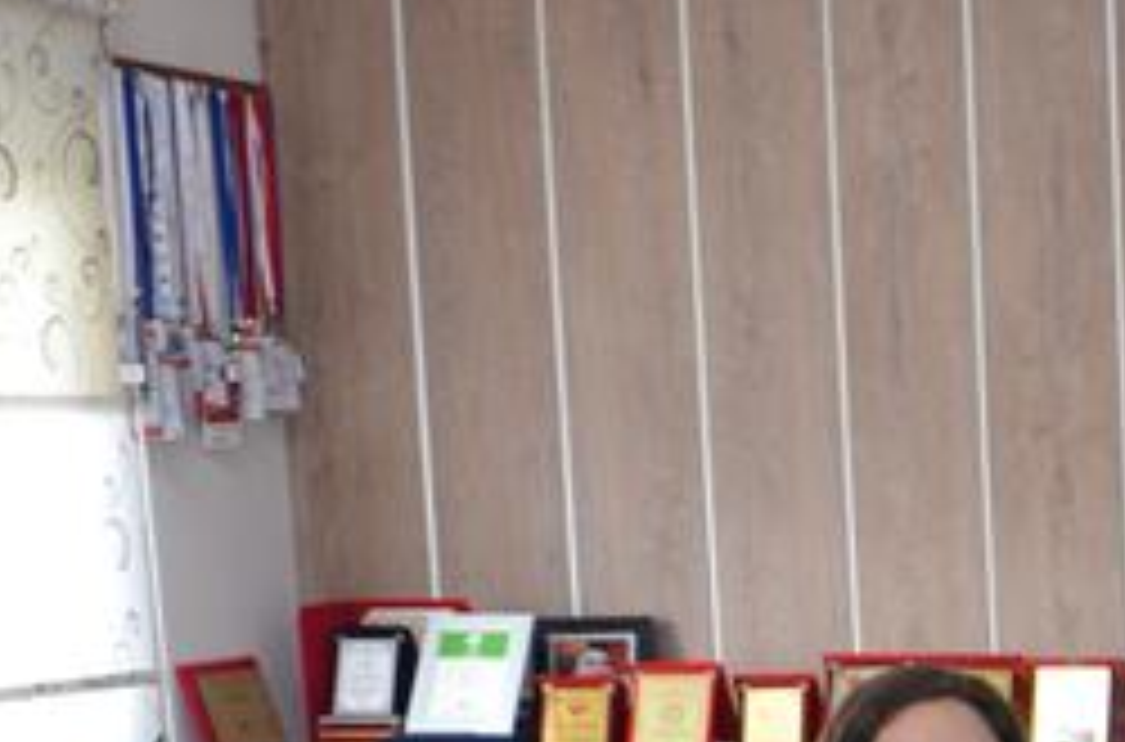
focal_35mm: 129
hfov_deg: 14.1
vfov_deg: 10.1
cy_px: 1232
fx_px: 4020
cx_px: 2012
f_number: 3.8
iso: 800
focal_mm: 21
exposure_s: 1/60
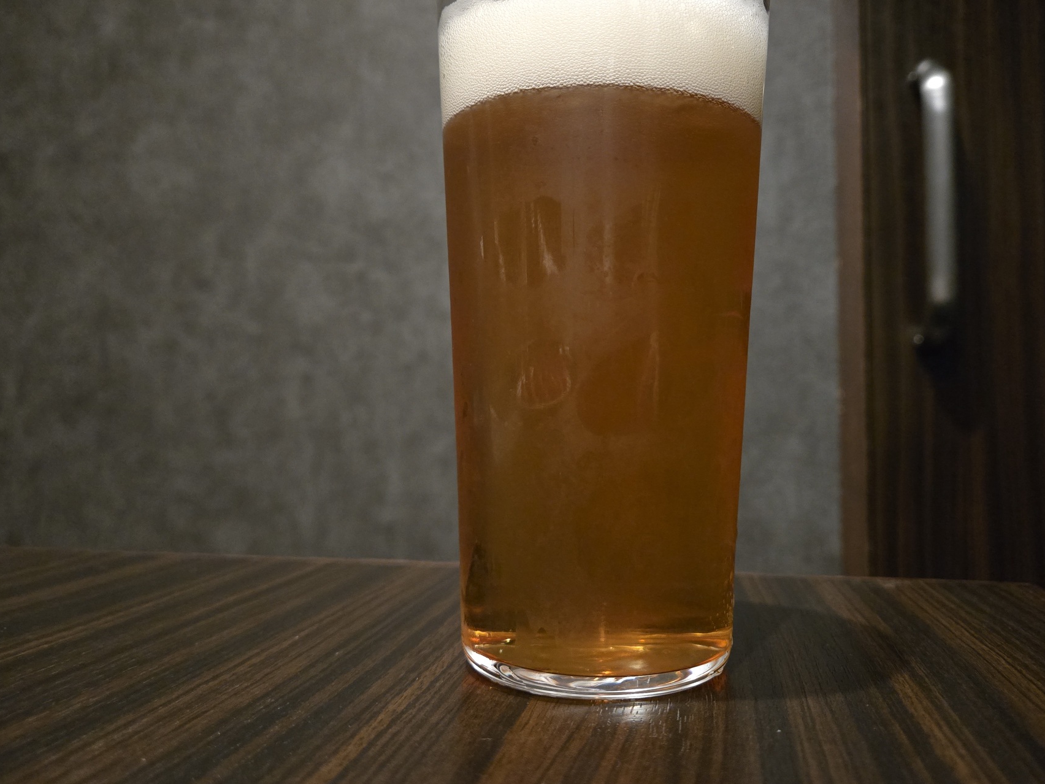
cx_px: 587
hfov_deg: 65.1
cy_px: 332
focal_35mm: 27
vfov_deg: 51.2
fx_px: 815
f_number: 1.8
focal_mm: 5.4
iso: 2500
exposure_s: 1/16.7
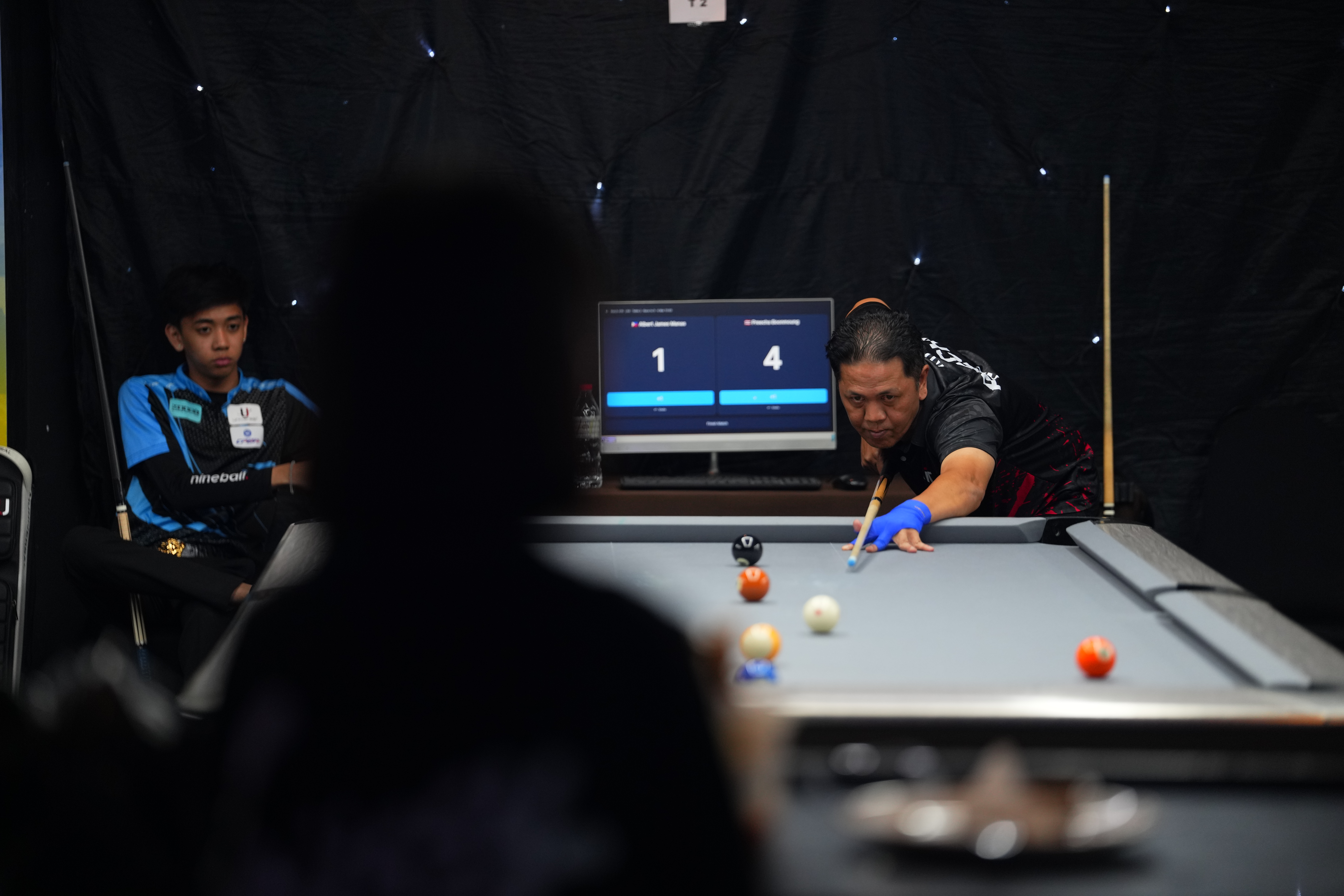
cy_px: 448
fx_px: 4816
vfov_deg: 10.6
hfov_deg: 15.9
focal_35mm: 129
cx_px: 672
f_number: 2
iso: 1000
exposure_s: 1/640
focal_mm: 129
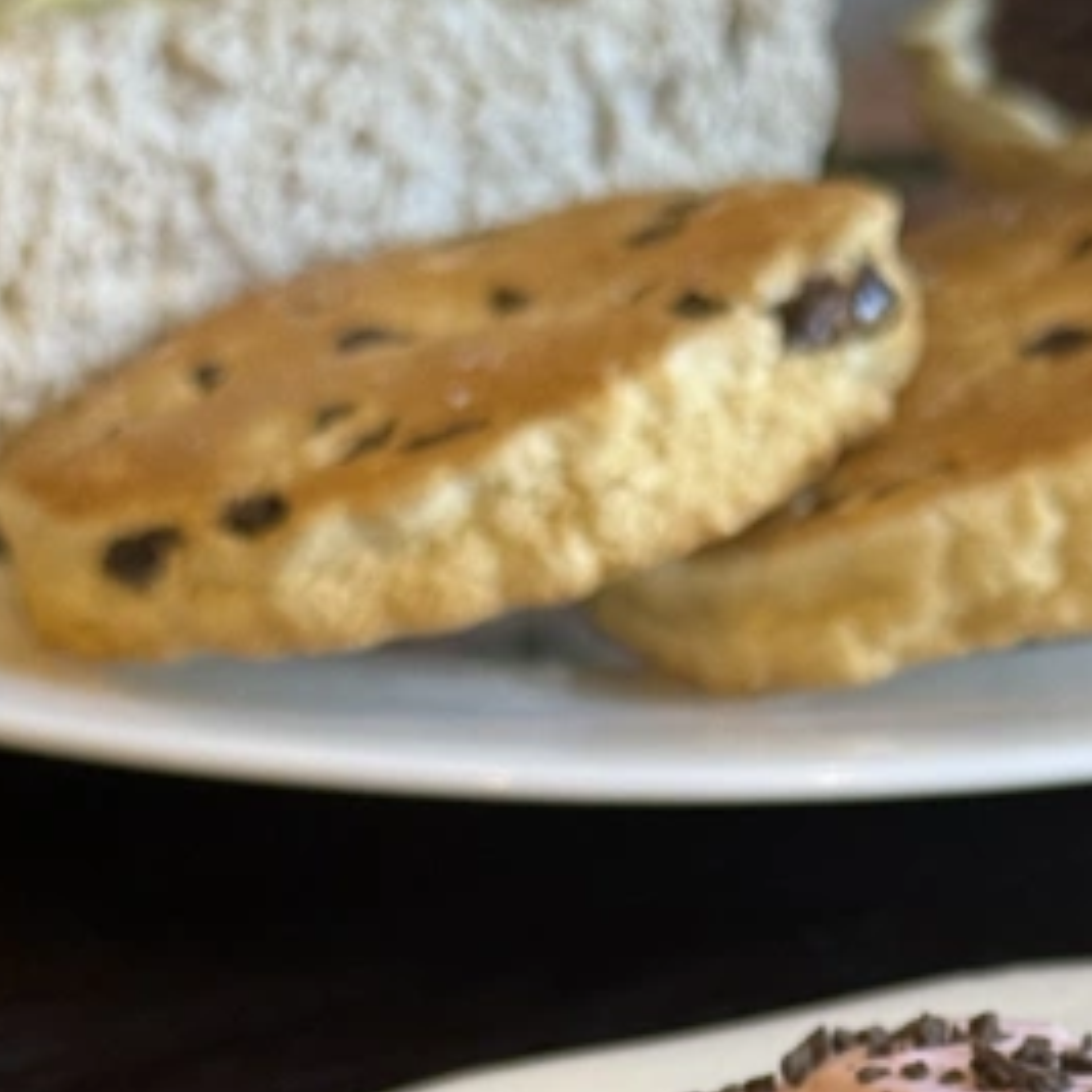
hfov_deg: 12.4
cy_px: 1333
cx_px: 814
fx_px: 4997
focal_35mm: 140
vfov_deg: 12.2
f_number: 1.78
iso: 100
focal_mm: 6.76
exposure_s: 1/50
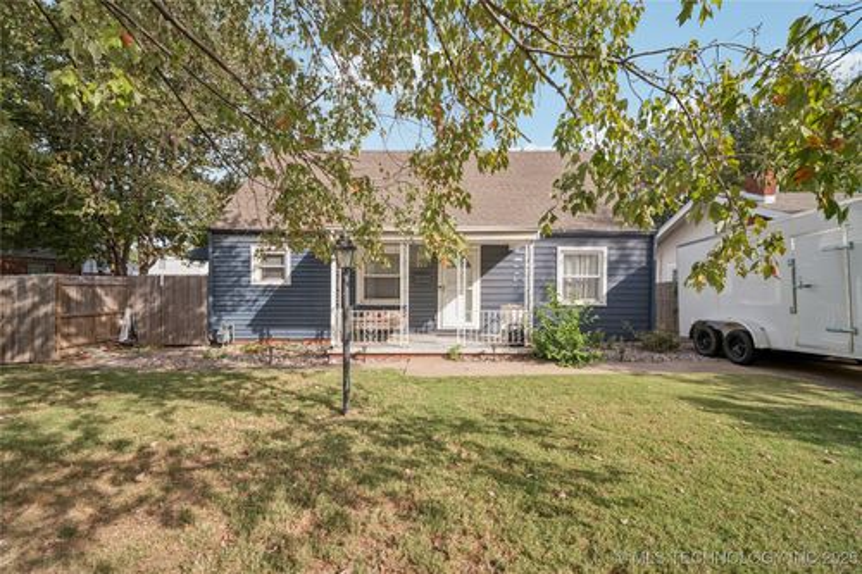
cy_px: 287
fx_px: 335
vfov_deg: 81.2
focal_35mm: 14
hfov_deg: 104.3
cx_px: 431
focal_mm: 14
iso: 640
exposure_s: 1/250
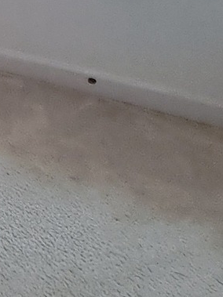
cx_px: -373
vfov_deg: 21.5
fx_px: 679
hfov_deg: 12.5
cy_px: -121
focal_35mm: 79
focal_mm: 1.74
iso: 100
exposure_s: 1/50
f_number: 2.2
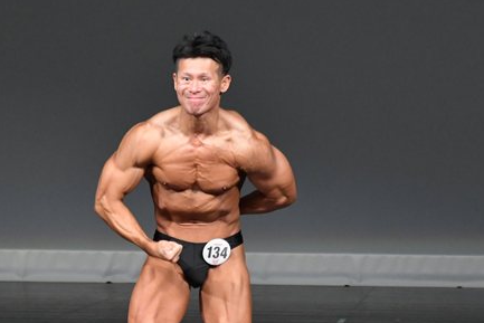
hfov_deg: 3.3
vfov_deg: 2.2
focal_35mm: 617
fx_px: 8298
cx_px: 197
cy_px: 240
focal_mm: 230
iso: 4000
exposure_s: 1/400
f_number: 5.6
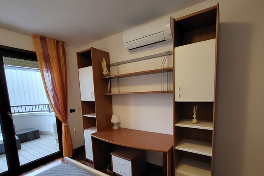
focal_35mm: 17
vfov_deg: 69.7
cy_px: 106
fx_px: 125
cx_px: 143
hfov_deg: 93.1
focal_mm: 1.74
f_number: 2.2
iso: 400
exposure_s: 1/50
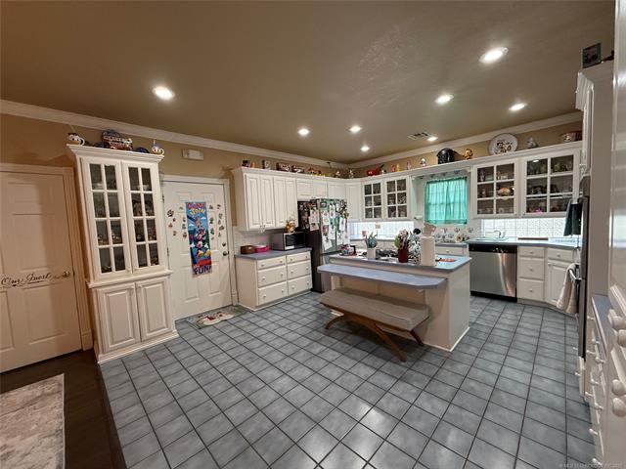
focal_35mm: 14
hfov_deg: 102.1
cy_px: 234
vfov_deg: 85.7
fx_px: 253
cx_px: 313
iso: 400
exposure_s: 1/120
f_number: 2.2
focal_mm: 2.22
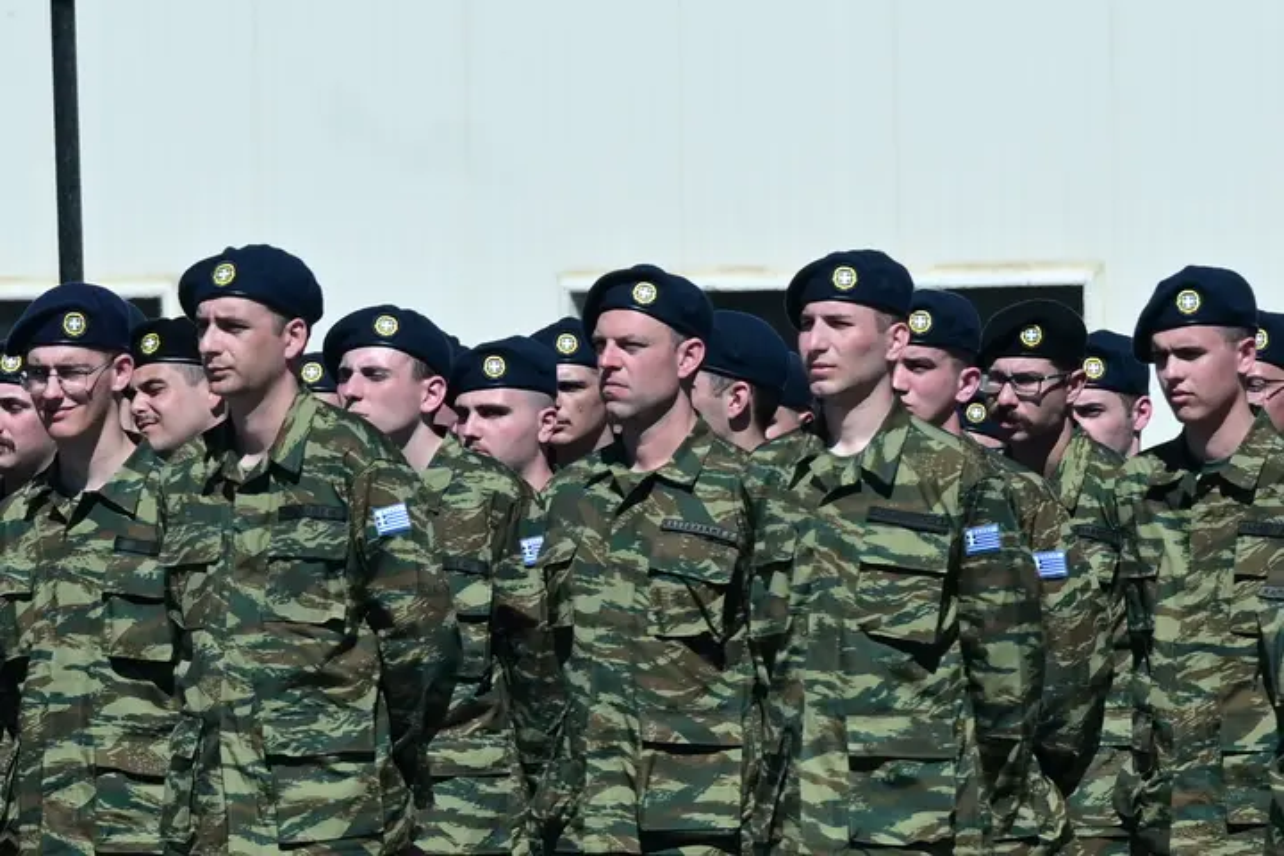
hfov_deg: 6.9
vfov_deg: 4.6
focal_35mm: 300
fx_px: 10699
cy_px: 428
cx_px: 642
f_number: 8
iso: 125
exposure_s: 1/500
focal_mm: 200
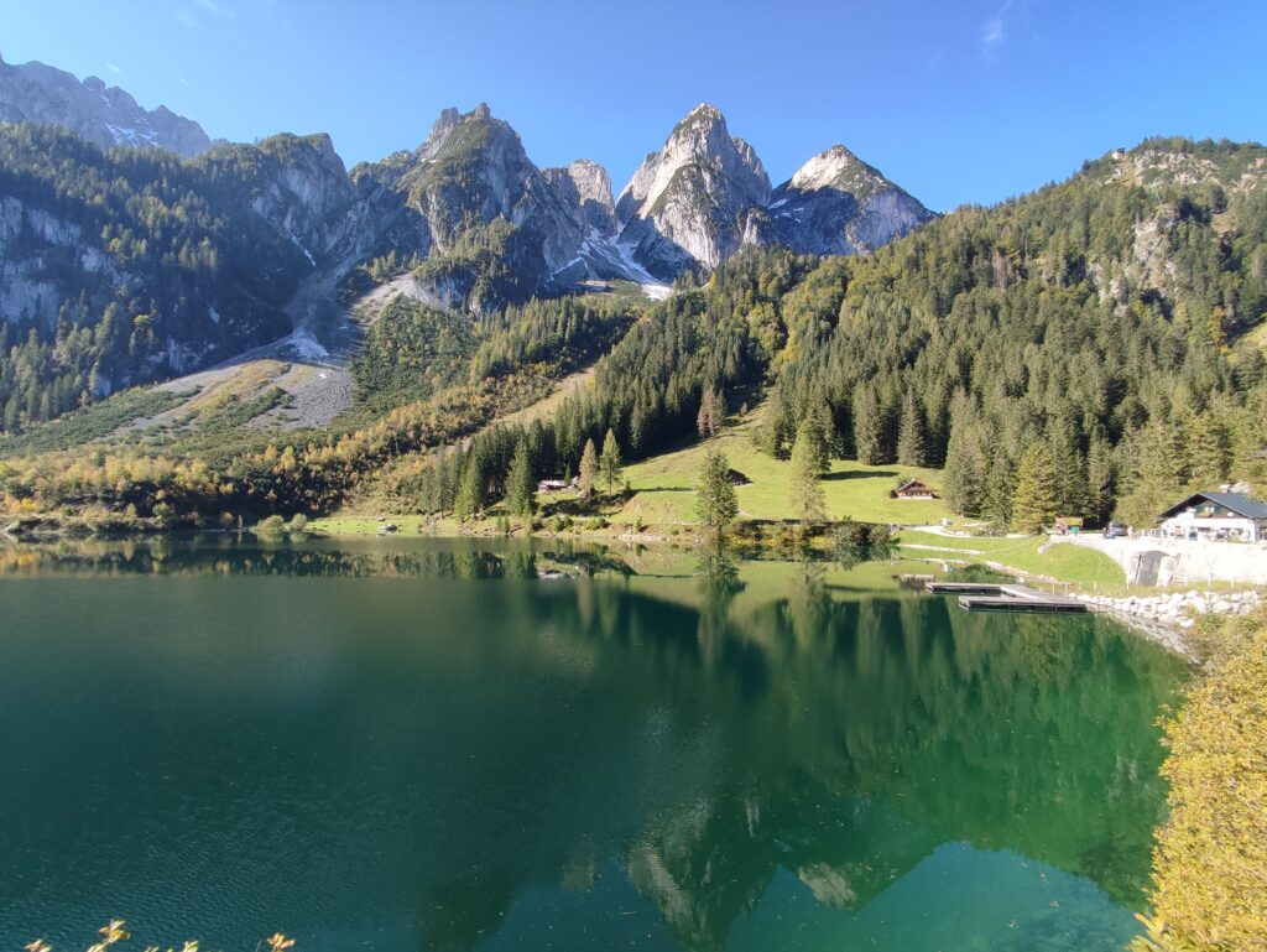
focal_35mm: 16
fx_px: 586
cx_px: 634
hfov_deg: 94.5
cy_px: 476
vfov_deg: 78.2
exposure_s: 1/469
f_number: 2.2
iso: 50
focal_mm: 1.65
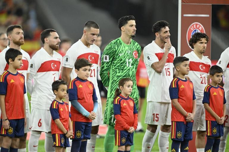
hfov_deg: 5.2
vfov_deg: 3.4
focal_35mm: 400
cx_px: 114
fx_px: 2544
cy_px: 76
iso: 4000
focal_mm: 400
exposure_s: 1/2000
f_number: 2.8
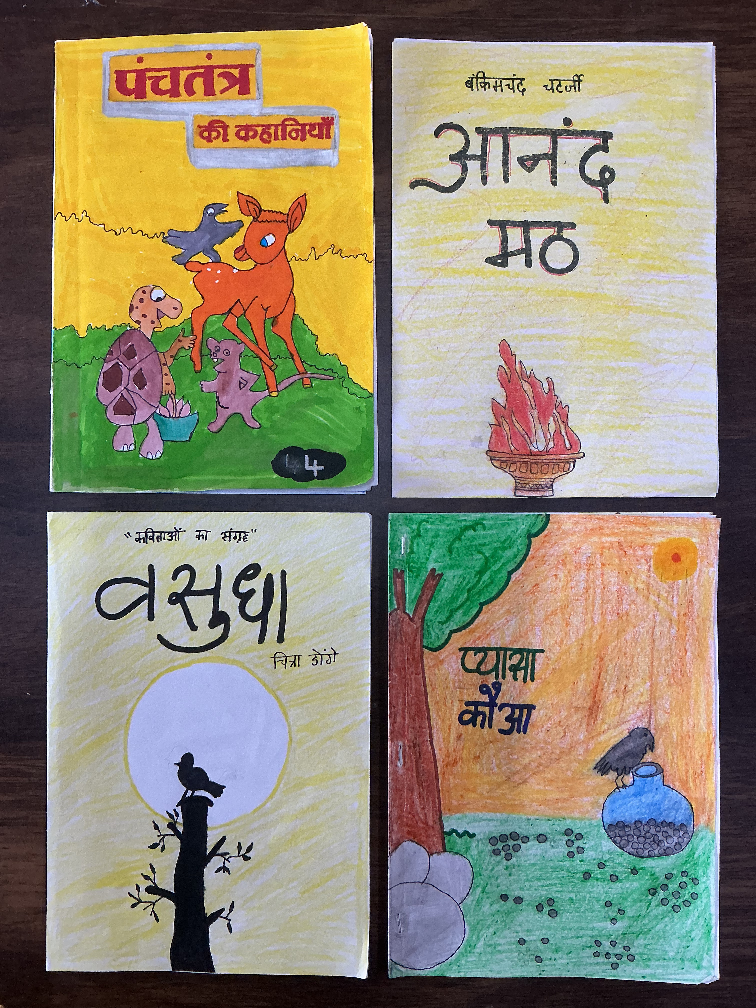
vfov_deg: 61.7
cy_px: 504
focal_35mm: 29
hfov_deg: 48.2
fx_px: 844
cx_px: 378
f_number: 1.8
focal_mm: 3
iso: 64
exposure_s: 1/50
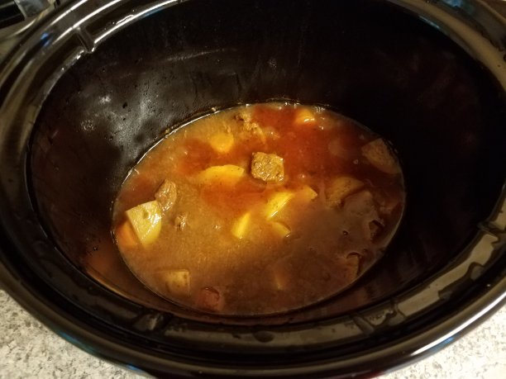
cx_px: 253
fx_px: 380
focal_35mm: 26
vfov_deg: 53.1
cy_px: 190
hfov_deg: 67.3
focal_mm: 4.2
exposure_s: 1/11
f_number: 1.7
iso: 200
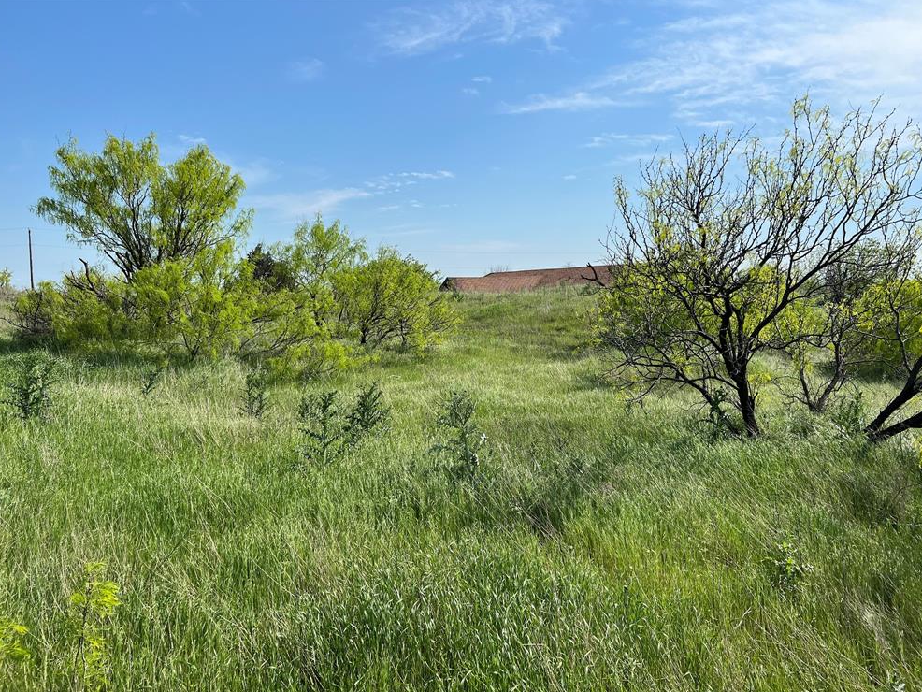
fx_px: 719
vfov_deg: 51.4
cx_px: 471
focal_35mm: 27
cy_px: 353
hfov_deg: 65.3
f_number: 1.5
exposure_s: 1/4831
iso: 50
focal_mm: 5.7
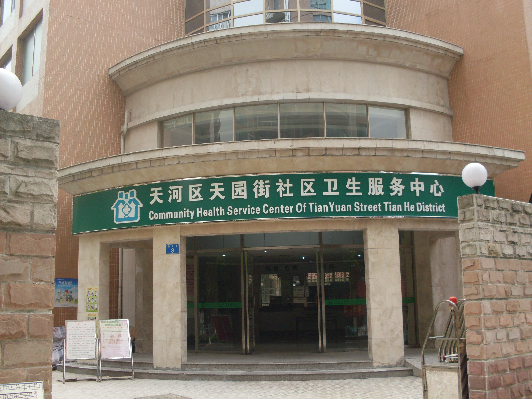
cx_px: 266
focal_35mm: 38
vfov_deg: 37.7
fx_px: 584
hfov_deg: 49.0
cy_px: 200
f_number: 2.8
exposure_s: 1/350
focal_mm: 6.3
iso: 80
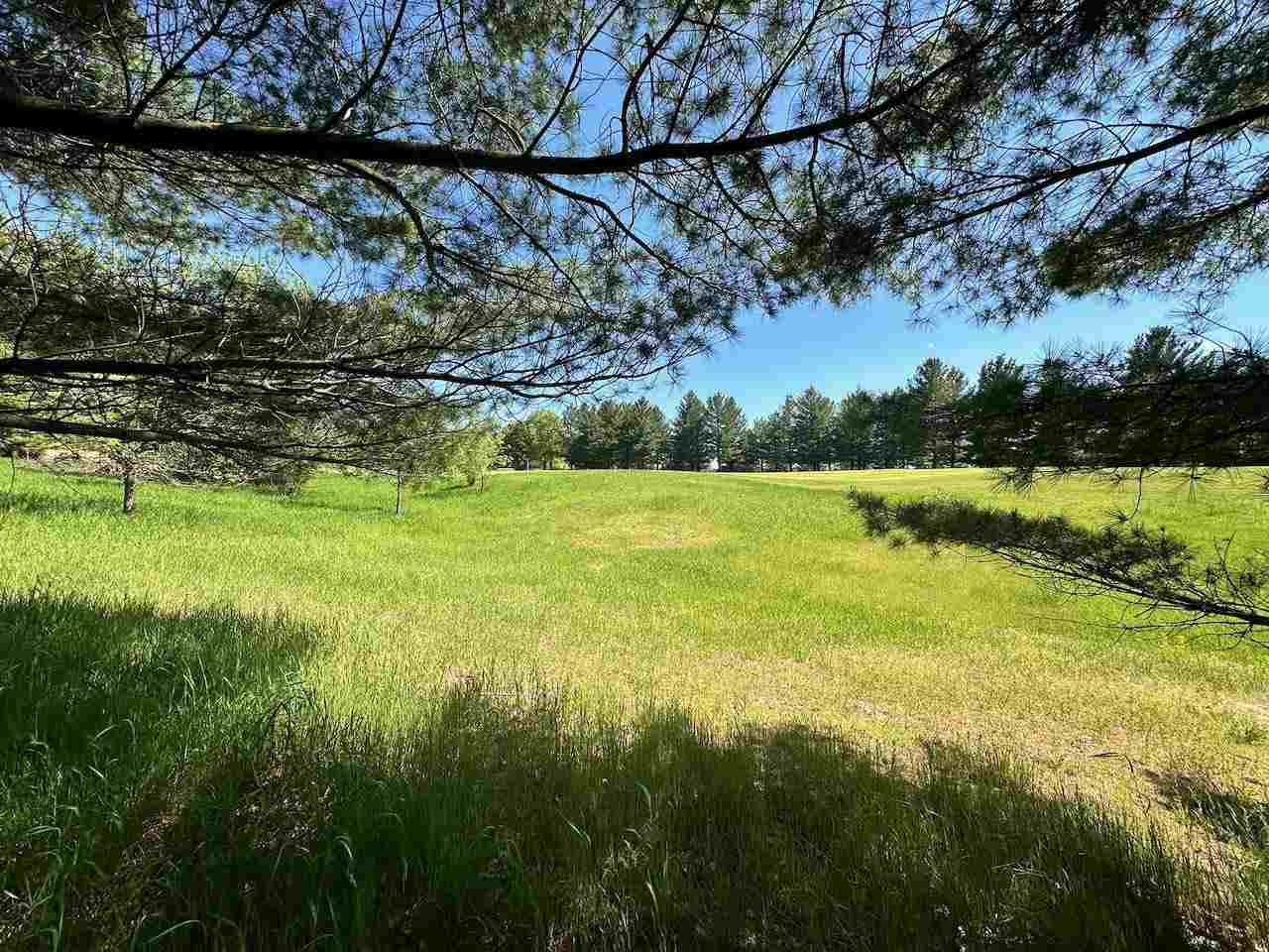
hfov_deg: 102.1
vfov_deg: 85.7
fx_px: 513
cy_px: 476
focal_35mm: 14
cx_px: 634
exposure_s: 1/1092
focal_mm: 2.22
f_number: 2.2
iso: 40
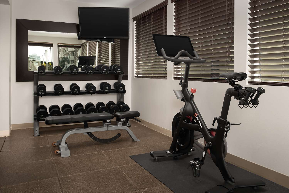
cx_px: 144
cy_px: 96
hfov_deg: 60.3
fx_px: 249
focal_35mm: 31
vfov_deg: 42.3
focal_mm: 31
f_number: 11
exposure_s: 1/50
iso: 400
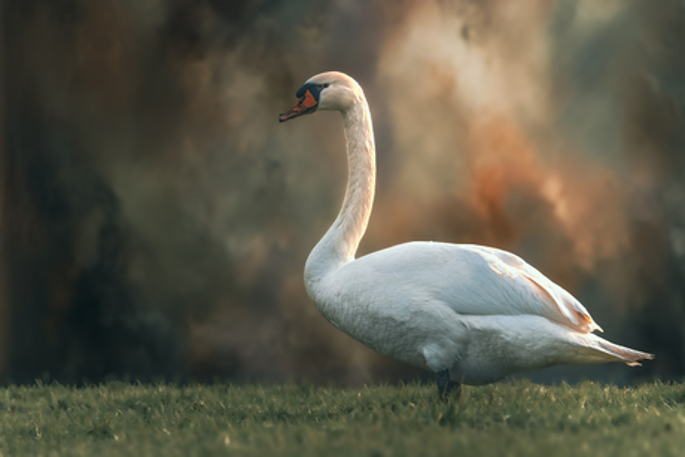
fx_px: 7613
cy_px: 228
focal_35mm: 400
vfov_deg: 3.4
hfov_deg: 5.2
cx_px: 342
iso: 320
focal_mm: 400
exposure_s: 1/1000
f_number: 6.3
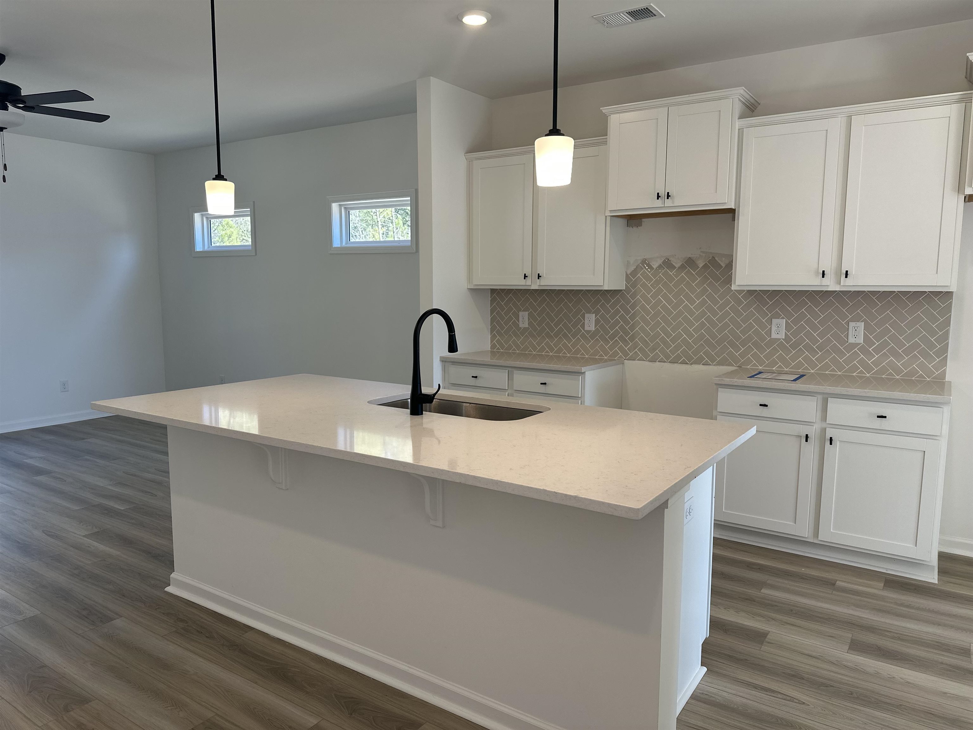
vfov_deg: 56.8
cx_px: 486
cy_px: 365
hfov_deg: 71.6
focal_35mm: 24
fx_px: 675
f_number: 1.78
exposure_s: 1/134
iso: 64
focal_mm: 6.86
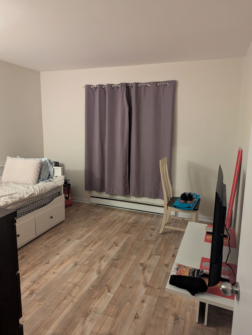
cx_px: 126
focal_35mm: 24
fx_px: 232
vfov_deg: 71.5
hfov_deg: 56.9
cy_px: 168
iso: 778
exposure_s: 1/24
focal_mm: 6.81
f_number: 1.85
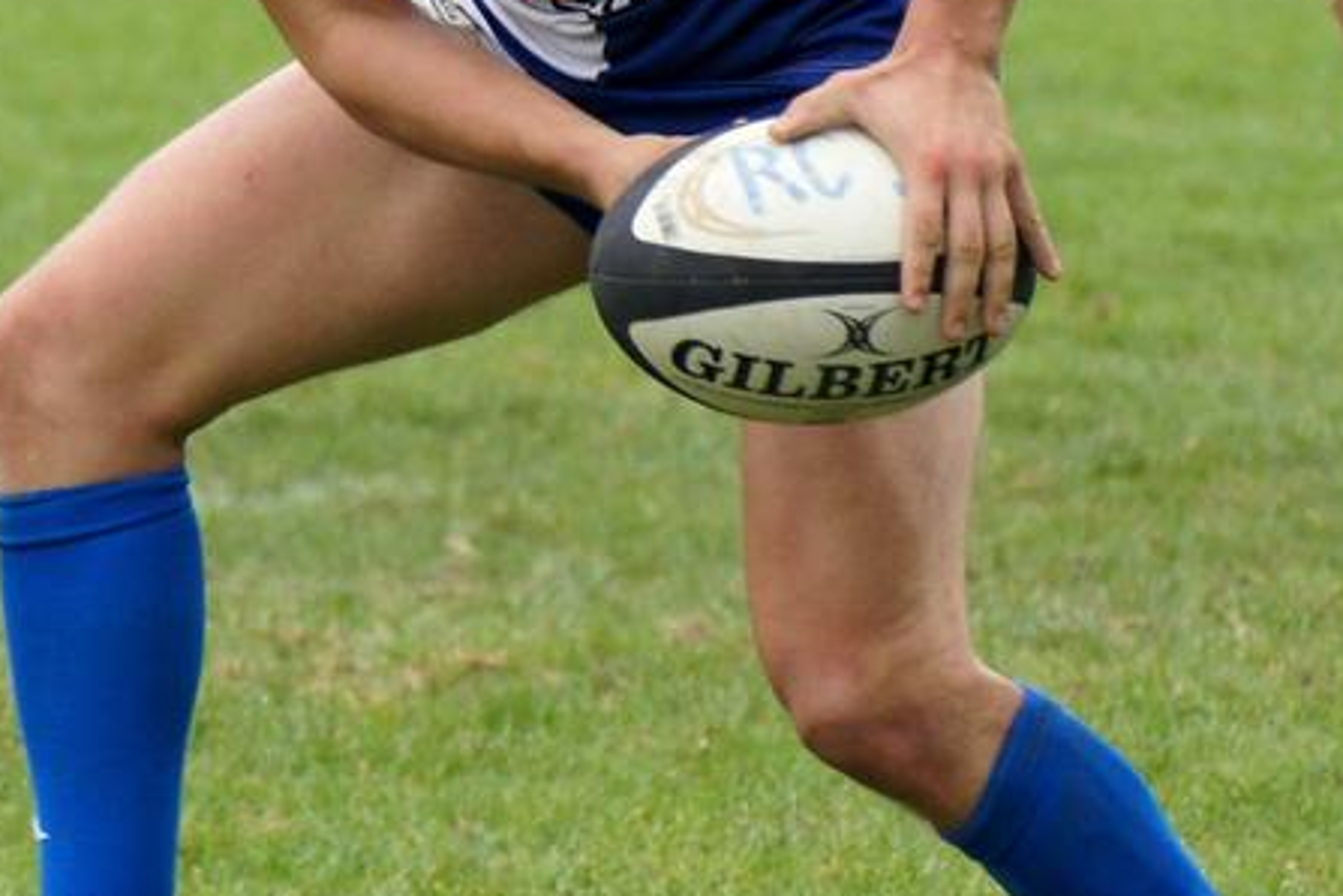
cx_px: 219
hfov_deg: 3.2
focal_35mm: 645
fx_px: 24060
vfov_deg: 2.1
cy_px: 35
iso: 800
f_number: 6.3
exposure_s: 1/640
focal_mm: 150
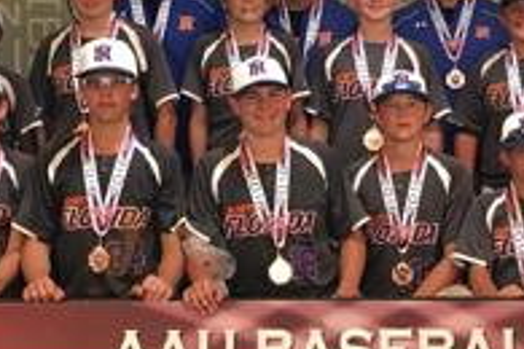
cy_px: 207
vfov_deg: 16.1
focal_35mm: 85
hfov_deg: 23.8
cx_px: 333
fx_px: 1237
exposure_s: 1/15
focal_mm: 4.15
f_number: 2.2
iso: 200
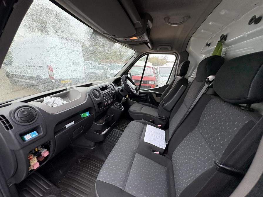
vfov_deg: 85.7
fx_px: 106
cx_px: 132
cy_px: 98
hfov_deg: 102.1
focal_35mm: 14
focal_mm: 2.22
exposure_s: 1/118
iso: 100
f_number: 2.2
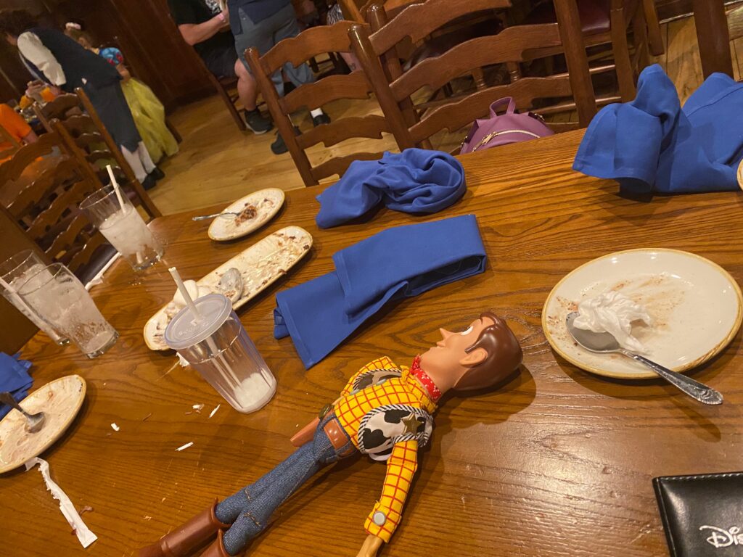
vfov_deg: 53.1
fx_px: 558
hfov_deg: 67.3
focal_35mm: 26
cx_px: 372
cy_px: 278
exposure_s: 1/40
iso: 640
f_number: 1.8
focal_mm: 4.25
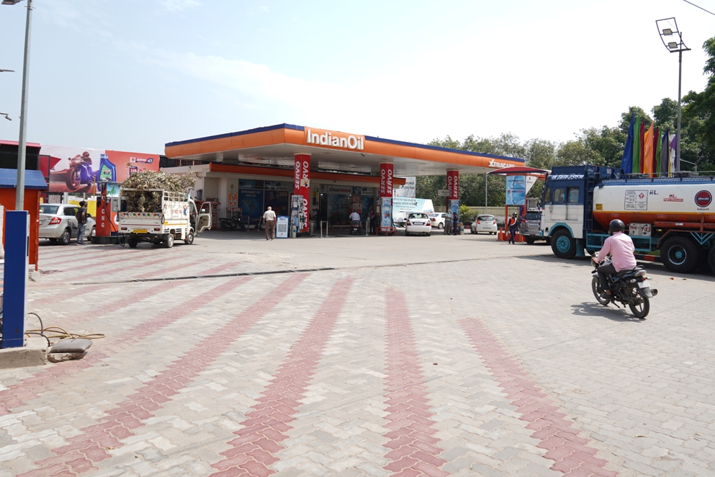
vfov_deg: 44.8
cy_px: 194
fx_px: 576
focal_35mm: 29
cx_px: 417
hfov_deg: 63.3
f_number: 5.6
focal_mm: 24
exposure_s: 1/320
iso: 80
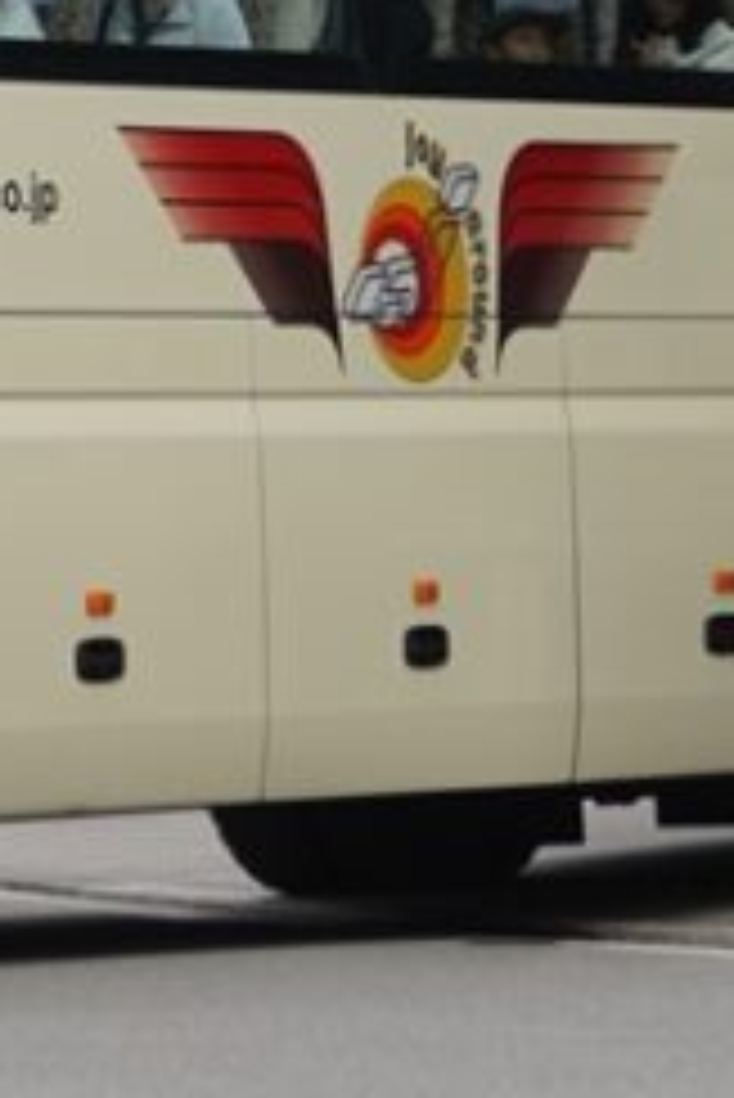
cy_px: 81
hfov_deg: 4.4
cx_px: -239
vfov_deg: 6.5
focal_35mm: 315
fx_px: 9619
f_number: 5.6
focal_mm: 50
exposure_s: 1/100
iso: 100
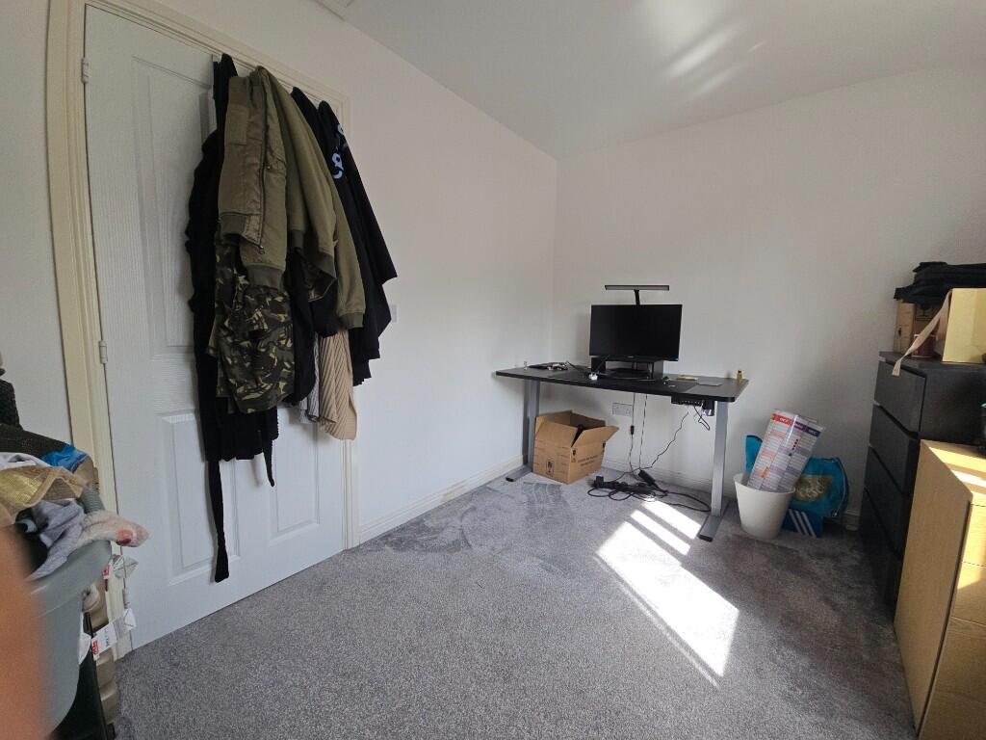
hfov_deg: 106.2
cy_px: 370
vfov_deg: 89.9
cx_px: 493
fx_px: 370
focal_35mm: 13
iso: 50
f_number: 2.2
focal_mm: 2.2
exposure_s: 1/177
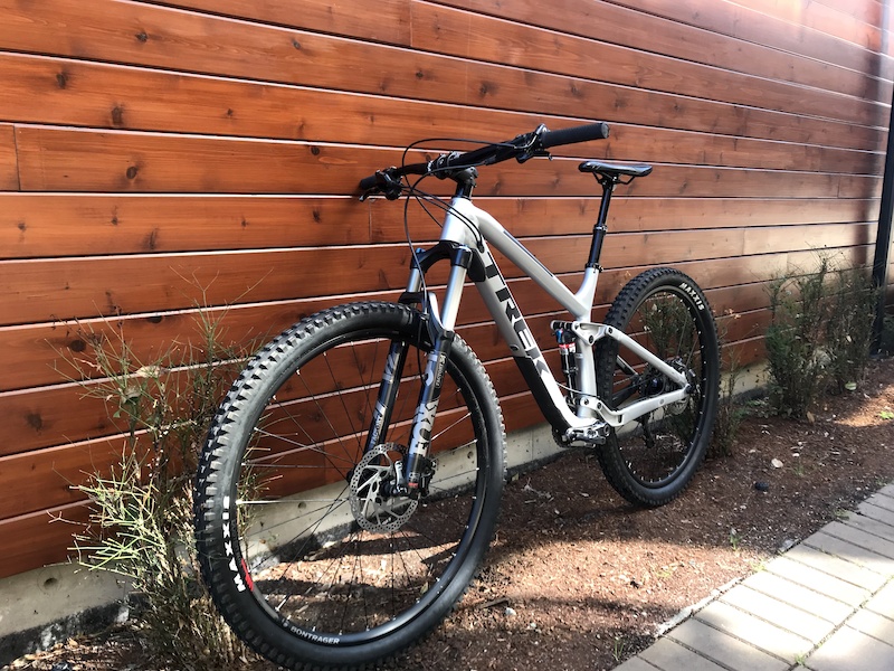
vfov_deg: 49.7
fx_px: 723
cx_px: 447
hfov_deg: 63.4
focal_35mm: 28
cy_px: 336
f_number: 1.8
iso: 25
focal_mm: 3.99
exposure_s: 1/60
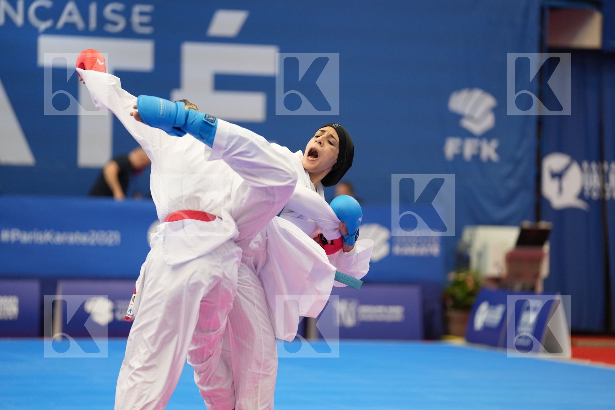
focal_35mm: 164
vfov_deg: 8.4
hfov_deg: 12.5
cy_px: 205
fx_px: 2801
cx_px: 308
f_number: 2.8
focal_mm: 164
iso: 2000
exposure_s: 1/1000
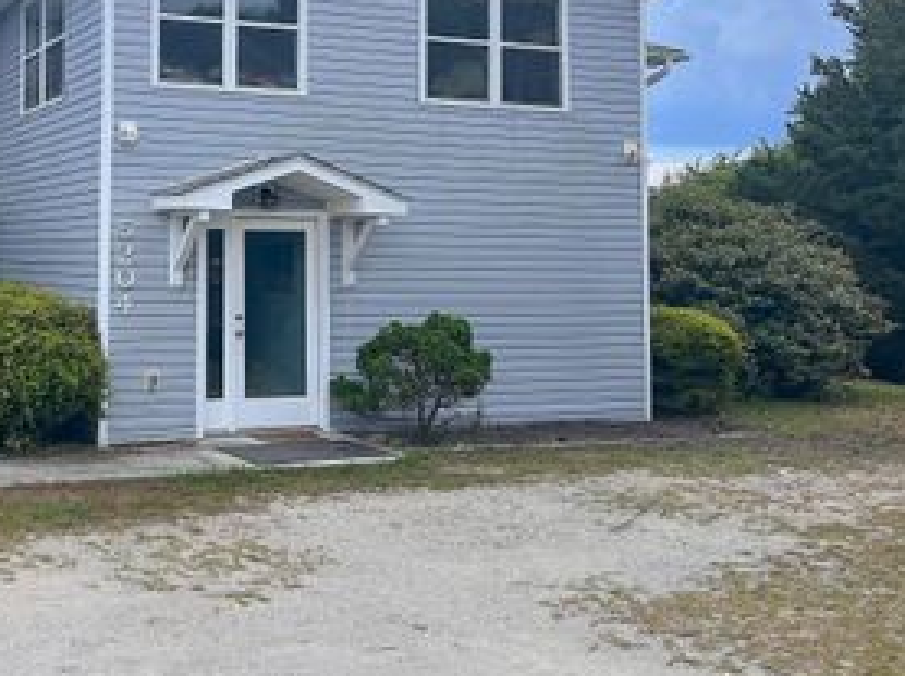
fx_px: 1227
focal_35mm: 47
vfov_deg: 30.3
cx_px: 173
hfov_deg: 38.8
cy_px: 162
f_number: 1.5
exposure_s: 1/1724
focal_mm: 5.7
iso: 50
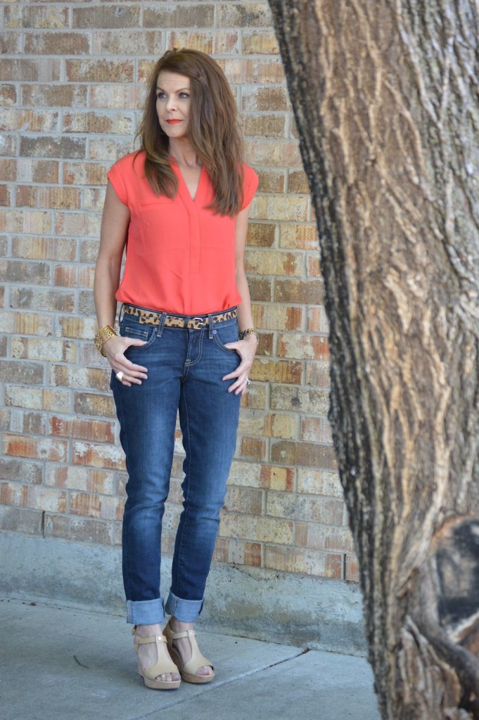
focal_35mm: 90
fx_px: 1799
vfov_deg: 22.6
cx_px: 240
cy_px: 360
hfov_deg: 15.2
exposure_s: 1/125
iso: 450
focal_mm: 60
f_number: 4
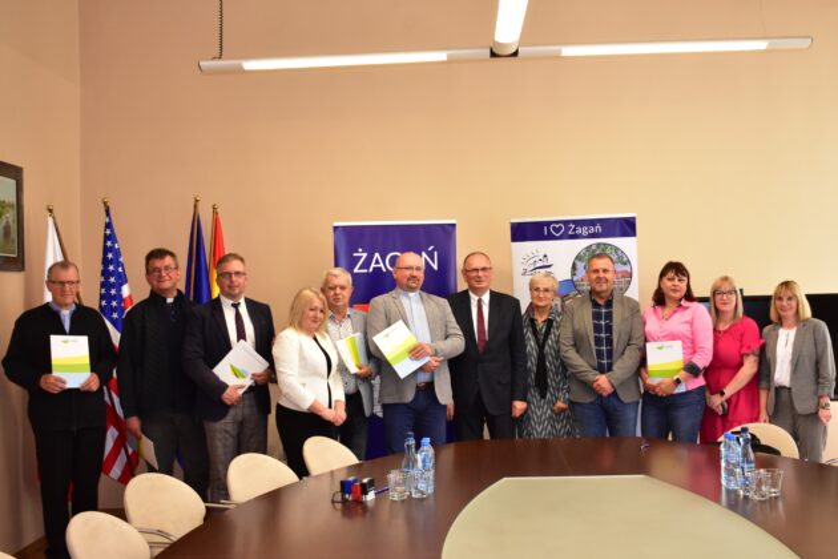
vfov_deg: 33.0
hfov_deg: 47.9
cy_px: 280
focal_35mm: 40
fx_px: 943
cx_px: 419
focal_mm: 27
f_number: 5
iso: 1600
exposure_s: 1/160
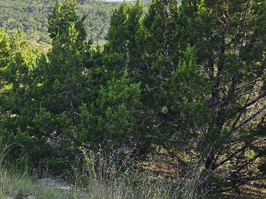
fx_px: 538
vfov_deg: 20.5
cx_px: -75
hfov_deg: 24.4
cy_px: 188
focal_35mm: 70
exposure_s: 1/221
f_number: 1.7
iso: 12
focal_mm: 6.3
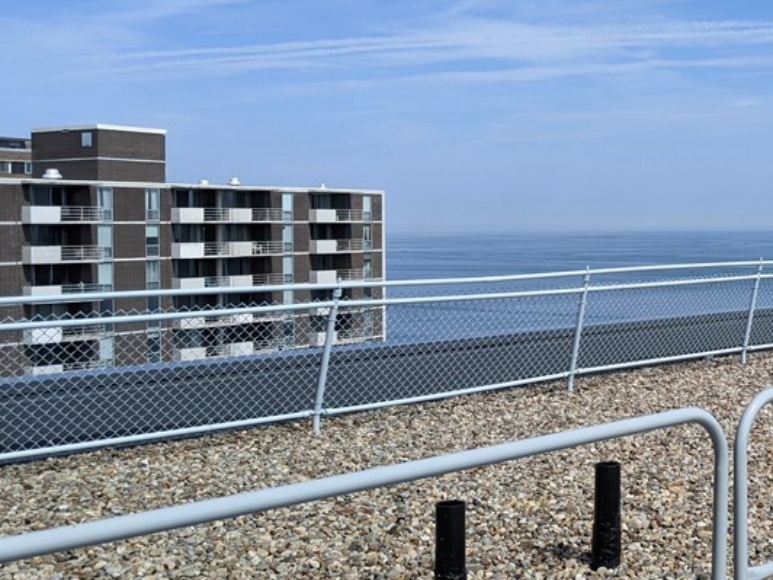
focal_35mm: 52
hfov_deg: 34.7
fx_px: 1161
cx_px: 700
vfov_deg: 28.0
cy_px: 237
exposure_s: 1/4695
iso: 80
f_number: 1.8
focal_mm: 4.44
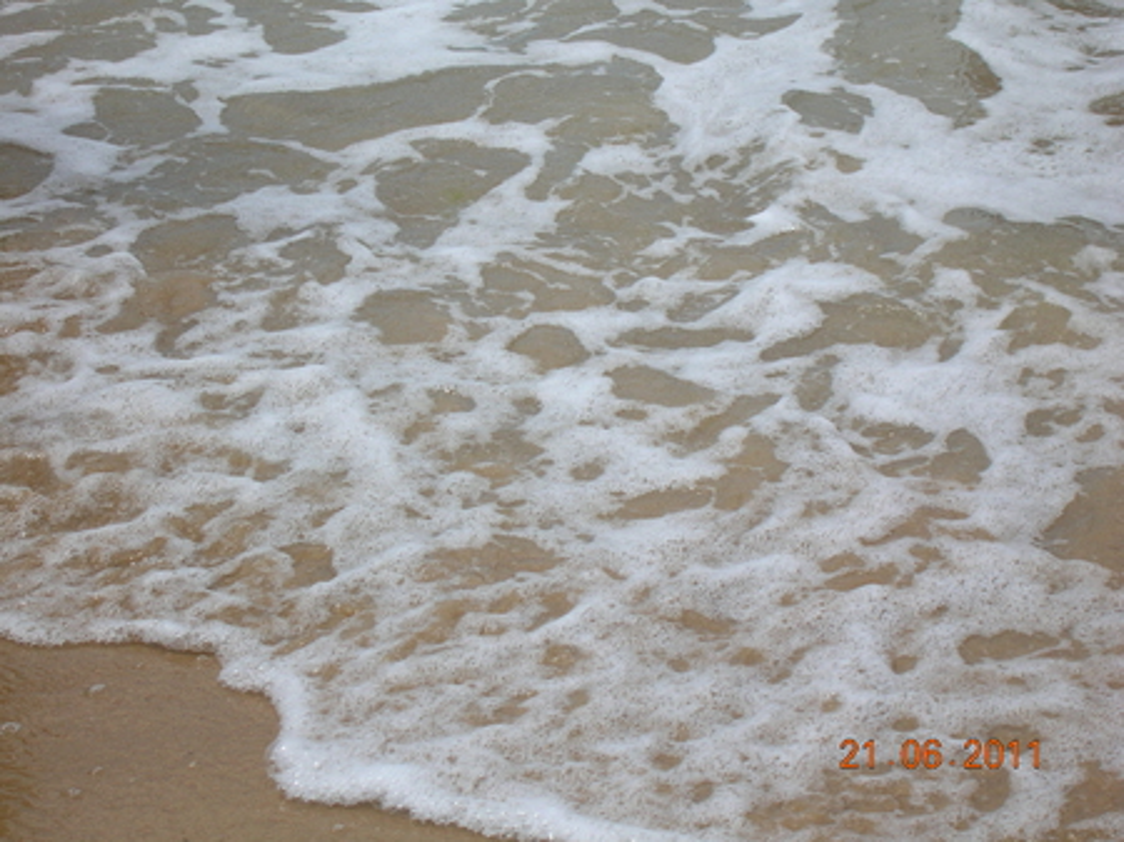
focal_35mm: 105
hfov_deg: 18.7
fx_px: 3408
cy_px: 421
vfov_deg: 14.1
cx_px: 562
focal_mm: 17.4
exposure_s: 1/462
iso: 50
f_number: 4.9
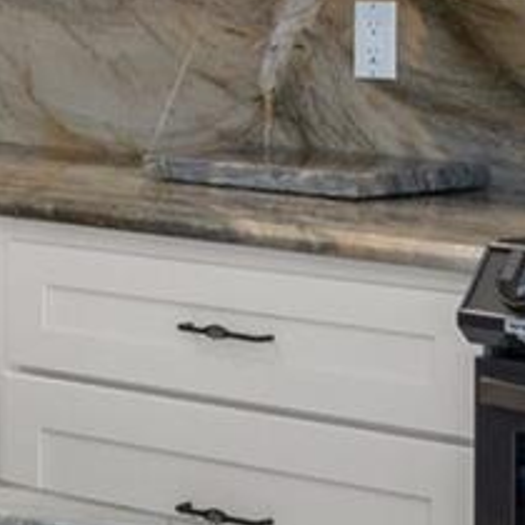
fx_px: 3003
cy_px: -42
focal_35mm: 175
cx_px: -525
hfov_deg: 9.4
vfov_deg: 9.9
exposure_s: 1/2.5
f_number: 8
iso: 320
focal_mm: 18
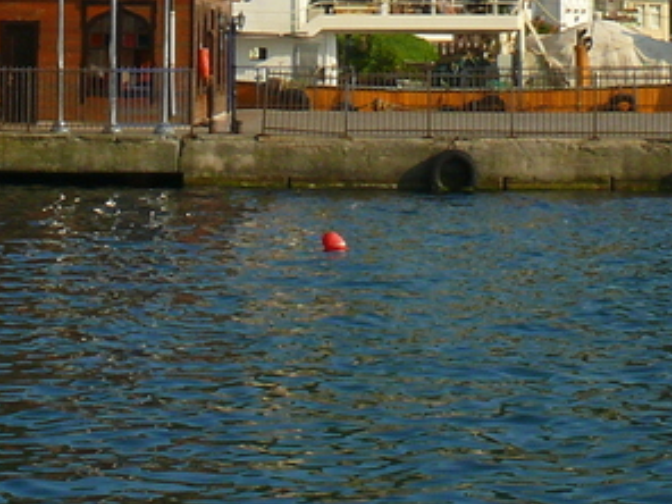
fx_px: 2349
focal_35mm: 121
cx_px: 245
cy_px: -193
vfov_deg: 11.8
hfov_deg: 16.3
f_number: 11
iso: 100
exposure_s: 1/60
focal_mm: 7.4
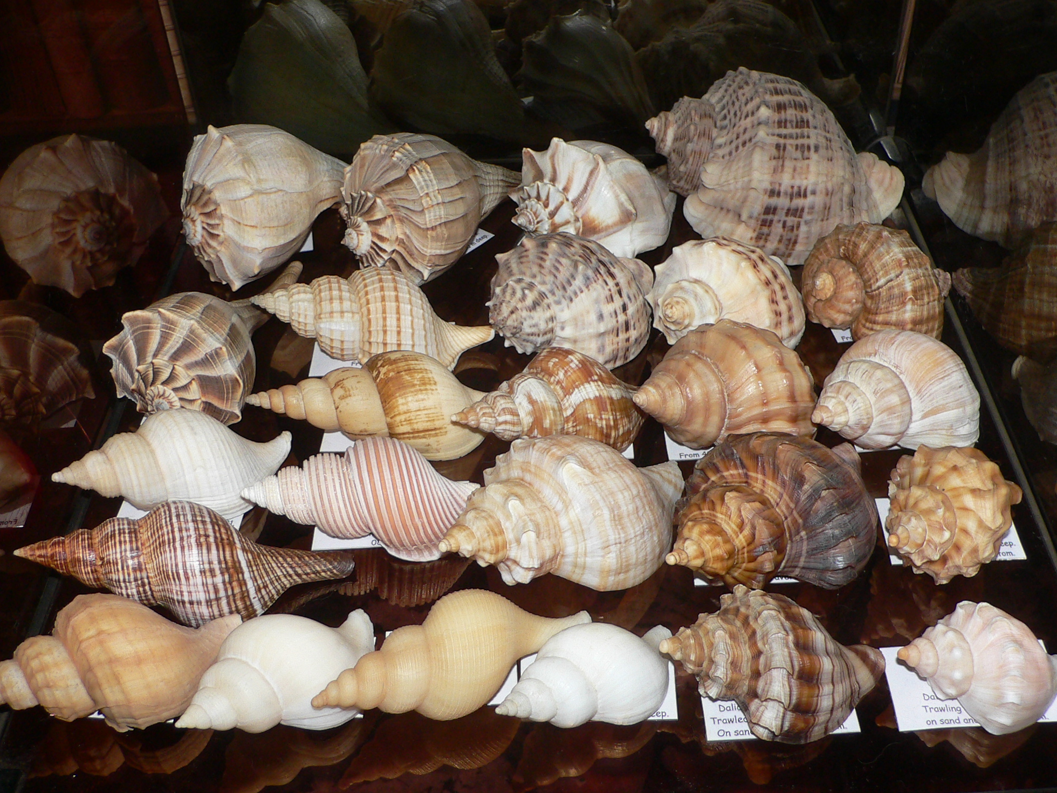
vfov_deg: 39.7
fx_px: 1099
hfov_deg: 51.4
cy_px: 395
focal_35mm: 36
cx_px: 537
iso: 100
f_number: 2.8
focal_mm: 4.6
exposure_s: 1/60
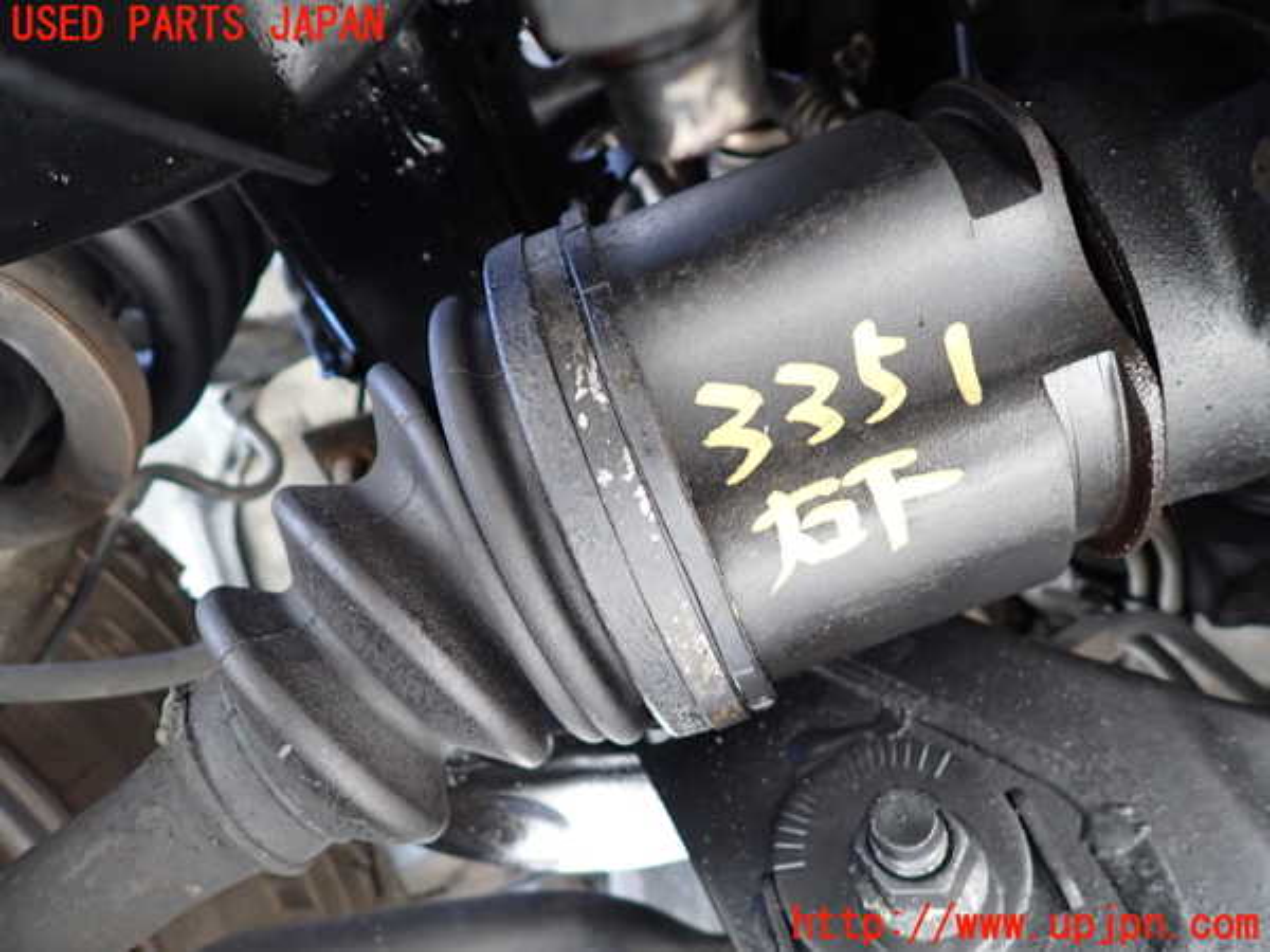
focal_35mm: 25
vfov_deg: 54.9
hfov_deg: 69.4
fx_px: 917
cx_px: 635
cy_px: 476
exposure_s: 1/30
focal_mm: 4.5
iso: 250
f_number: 2
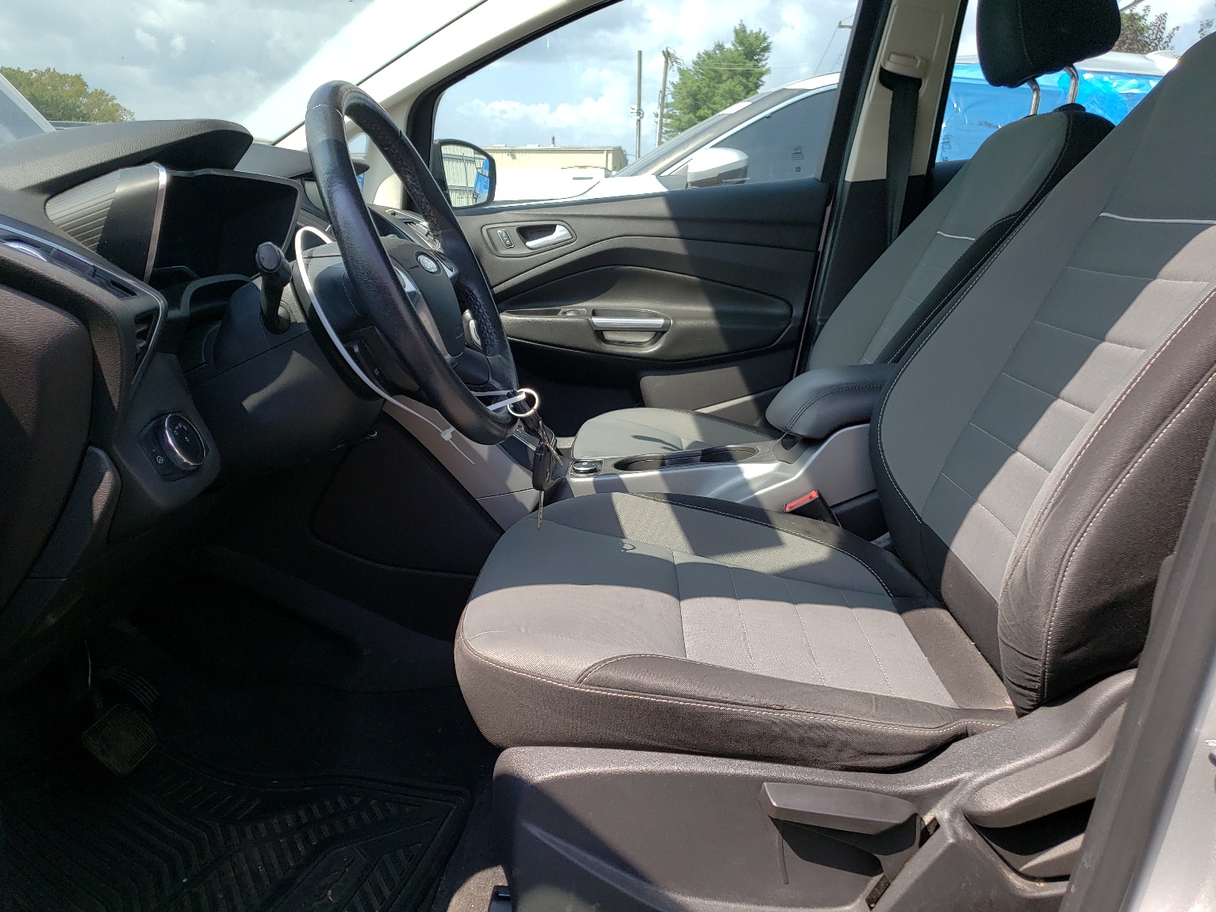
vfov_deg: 51.4
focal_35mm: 27
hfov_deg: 65.3
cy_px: 450
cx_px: 588
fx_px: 949
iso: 50
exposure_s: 1/1111
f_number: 1.5
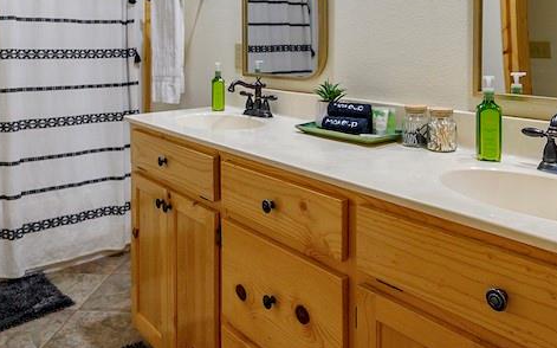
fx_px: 470
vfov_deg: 38.5
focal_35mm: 31
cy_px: 53
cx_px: 291
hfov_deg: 61.2
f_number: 4.5
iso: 500
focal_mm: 14
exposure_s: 1/60
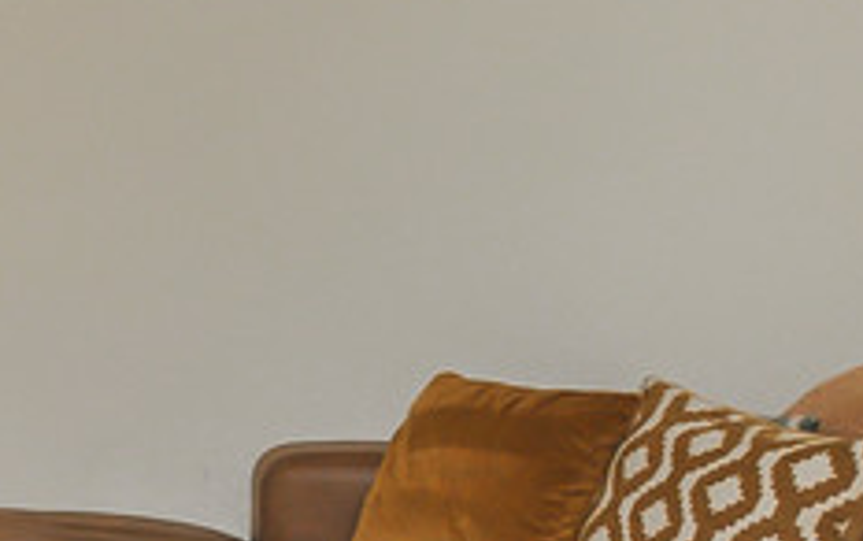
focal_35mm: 67
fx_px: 1577
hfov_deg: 18.6
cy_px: 167
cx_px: -893
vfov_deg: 19.4
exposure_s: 1/10
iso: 400
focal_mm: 10
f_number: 14
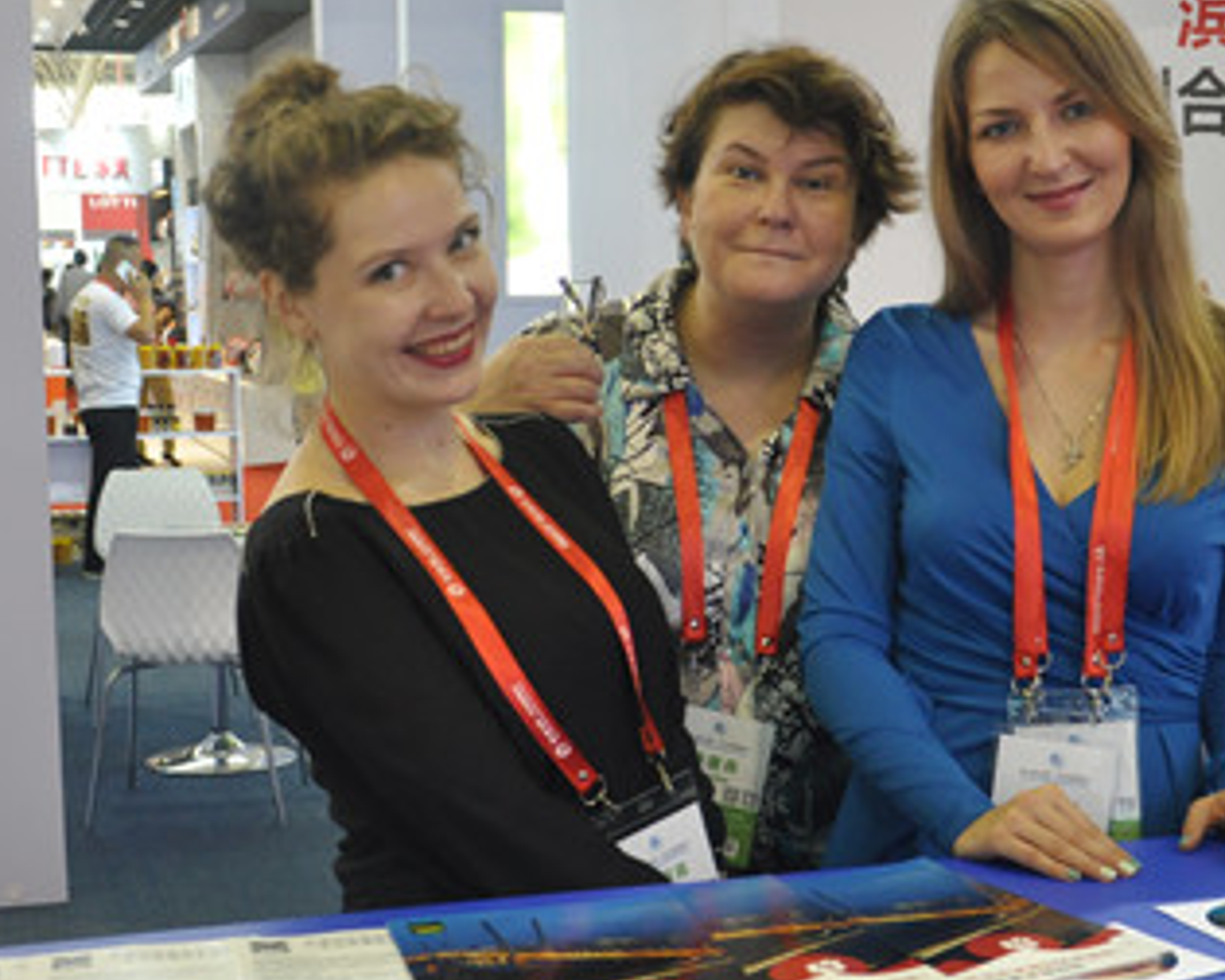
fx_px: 2139
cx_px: 836
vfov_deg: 25.8
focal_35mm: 59
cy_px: 416
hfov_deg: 31.7
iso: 800
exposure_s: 1/40
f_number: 3.8
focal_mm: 22
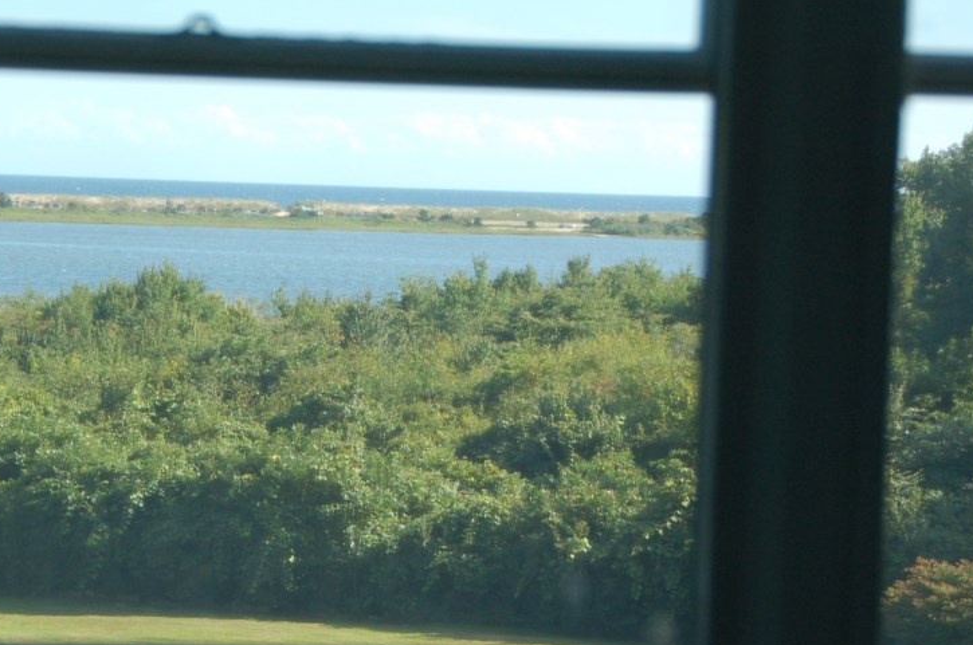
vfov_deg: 10.1
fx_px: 3643
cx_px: 301
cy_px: 267
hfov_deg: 15.2
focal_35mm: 135
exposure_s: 1/400
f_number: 5
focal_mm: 60
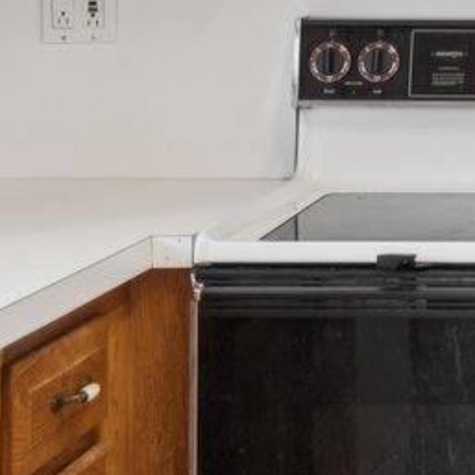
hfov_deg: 13.3
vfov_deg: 14.0
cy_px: -32
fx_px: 1894
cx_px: 754
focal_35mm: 122
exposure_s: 1/5
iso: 160
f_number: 8
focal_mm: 18
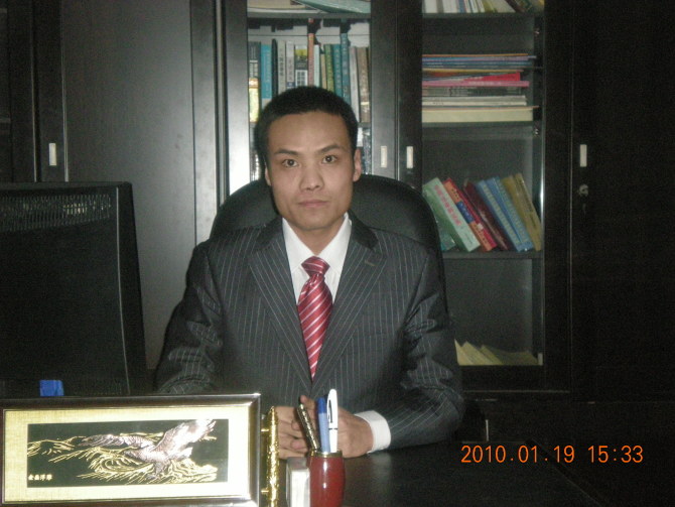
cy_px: 254
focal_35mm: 74
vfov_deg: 19.9
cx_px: 338
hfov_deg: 26.3
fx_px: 1443
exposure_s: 1/120
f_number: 4.6
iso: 542
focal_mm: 12.3
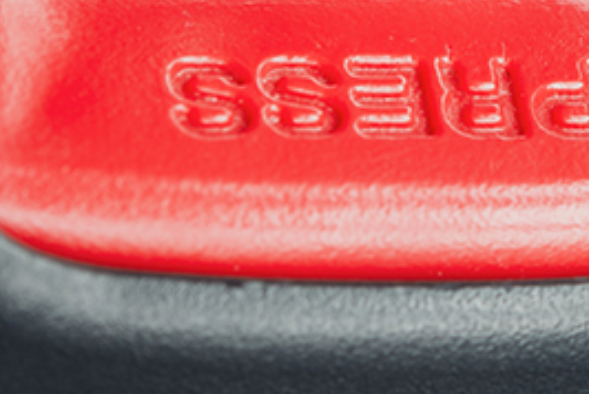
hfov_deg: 4.3
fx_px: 7747
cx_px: 717
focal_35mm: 473
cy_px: -198
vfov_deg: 2.9
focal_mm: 105
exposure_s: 1/3
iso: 100
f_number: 8
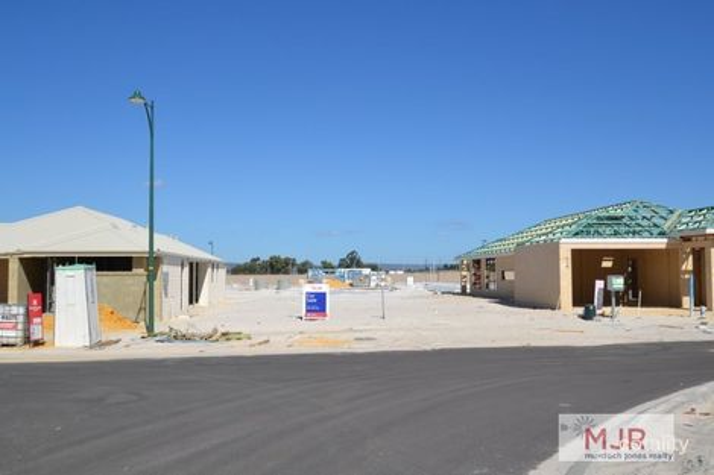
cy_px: 238
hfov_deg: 61.9
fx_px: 595
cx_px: 357
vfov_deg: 43.6
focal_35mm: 30
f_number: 9
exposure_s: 1/320
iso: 100
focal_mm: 20
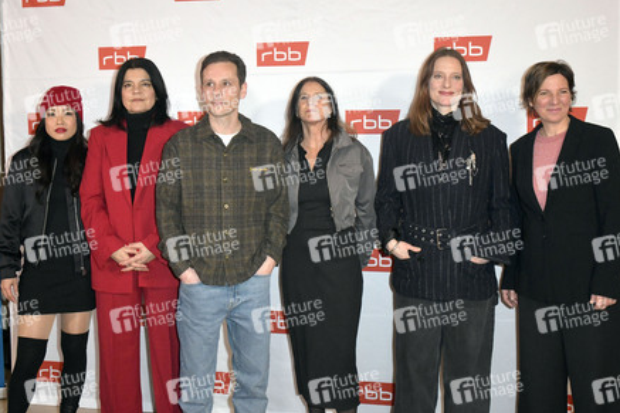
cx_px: 307
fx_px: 568
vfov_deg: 39.9
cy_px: 210
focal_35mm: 33
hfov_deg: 57.2
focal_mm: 32
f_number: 8
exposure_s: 1/200
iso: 2500
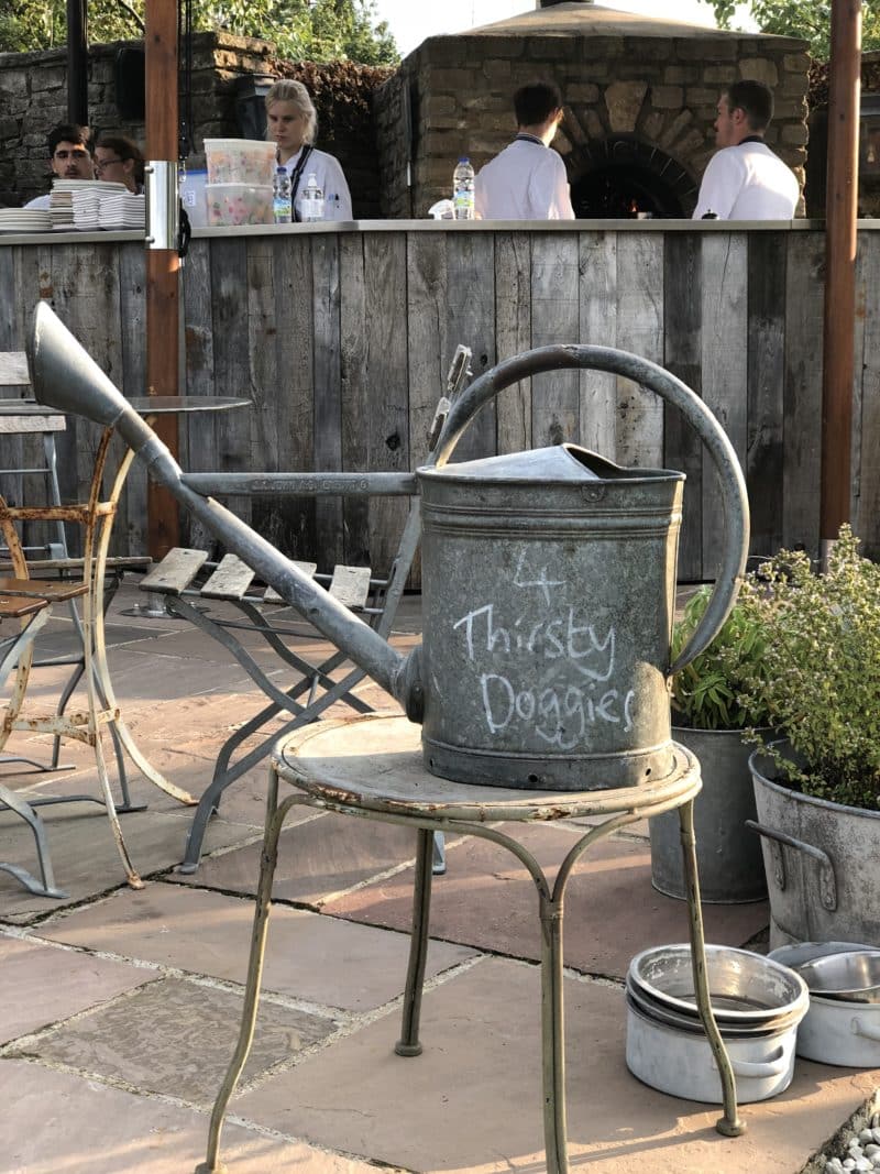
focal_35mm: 57
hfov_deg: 25.7
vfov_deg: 33.8
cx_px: 440
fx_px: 1932
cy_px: 587
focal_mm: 6.6
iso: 40
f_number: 2.8
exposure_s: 1/120
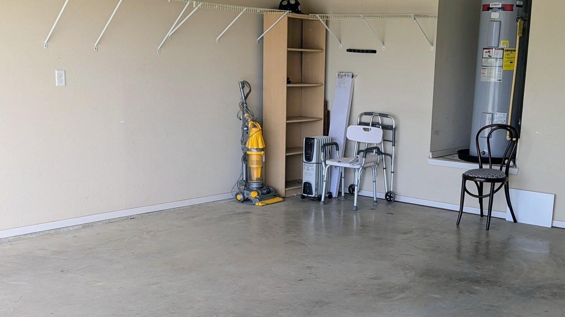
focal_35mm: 49
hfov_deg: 41.5
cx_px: 382
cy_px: 207
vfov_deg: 24.3
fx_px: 734
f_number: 1.73
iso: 45
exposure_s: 1/234
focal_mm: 4.38
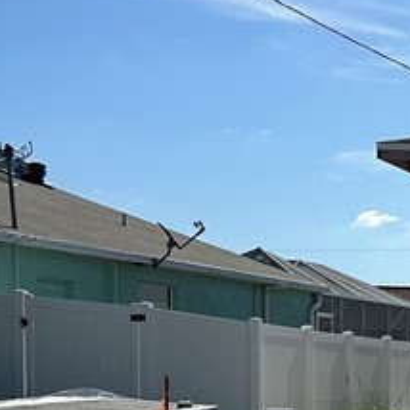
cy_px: 433
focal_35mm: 110
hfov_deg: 13.2
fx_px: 1474
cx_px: 879
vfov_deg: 15.5
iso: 50
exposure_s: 1/9434
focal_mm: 5.7
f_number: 1.5
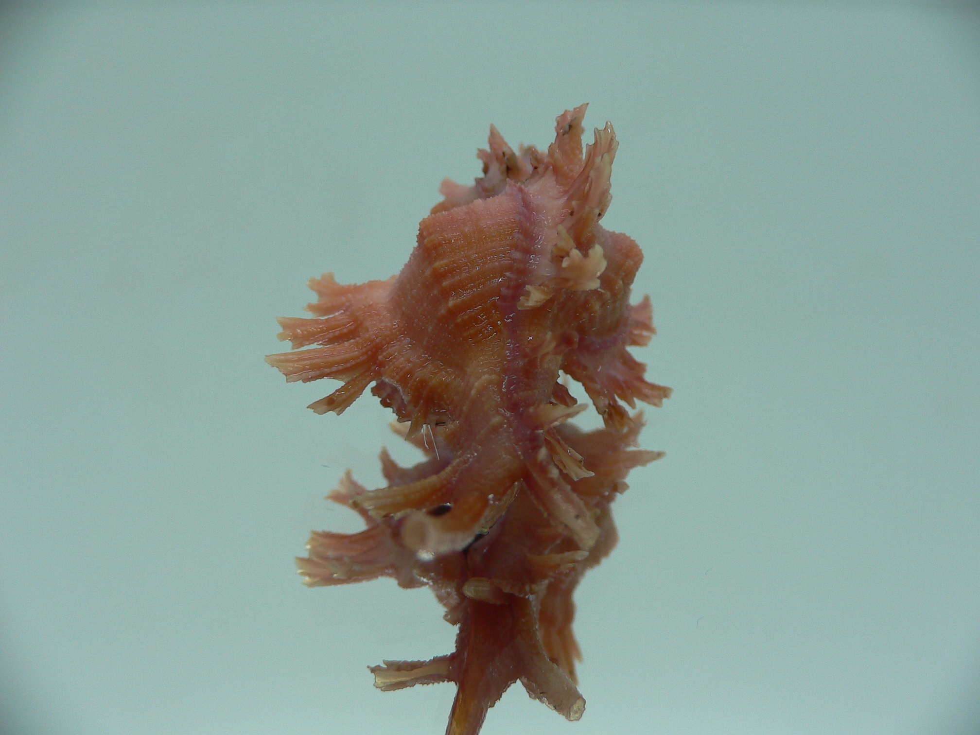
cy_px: 368
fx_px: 991
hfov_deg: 52.6
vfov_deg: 40.7
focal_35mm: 35
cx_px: 490
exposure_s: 1/60
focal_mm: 4.6
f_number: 2.8
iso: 80
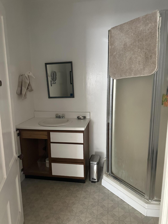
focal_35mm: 24
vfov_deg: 71.6
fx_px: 155
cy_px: 112
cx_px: 84
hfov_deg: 56.8
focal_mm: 6.86
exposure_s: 1/56
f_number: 1.78
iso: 1000
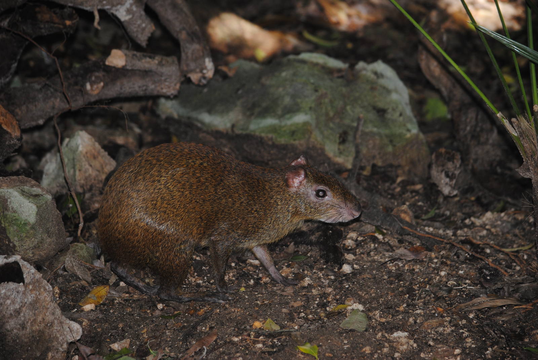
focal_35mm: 158
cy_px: 180
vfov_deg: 8.7
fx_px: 2357
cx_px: 269
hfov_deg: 13.0
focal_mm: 105
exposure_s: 1/60
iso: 200
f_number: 4.8
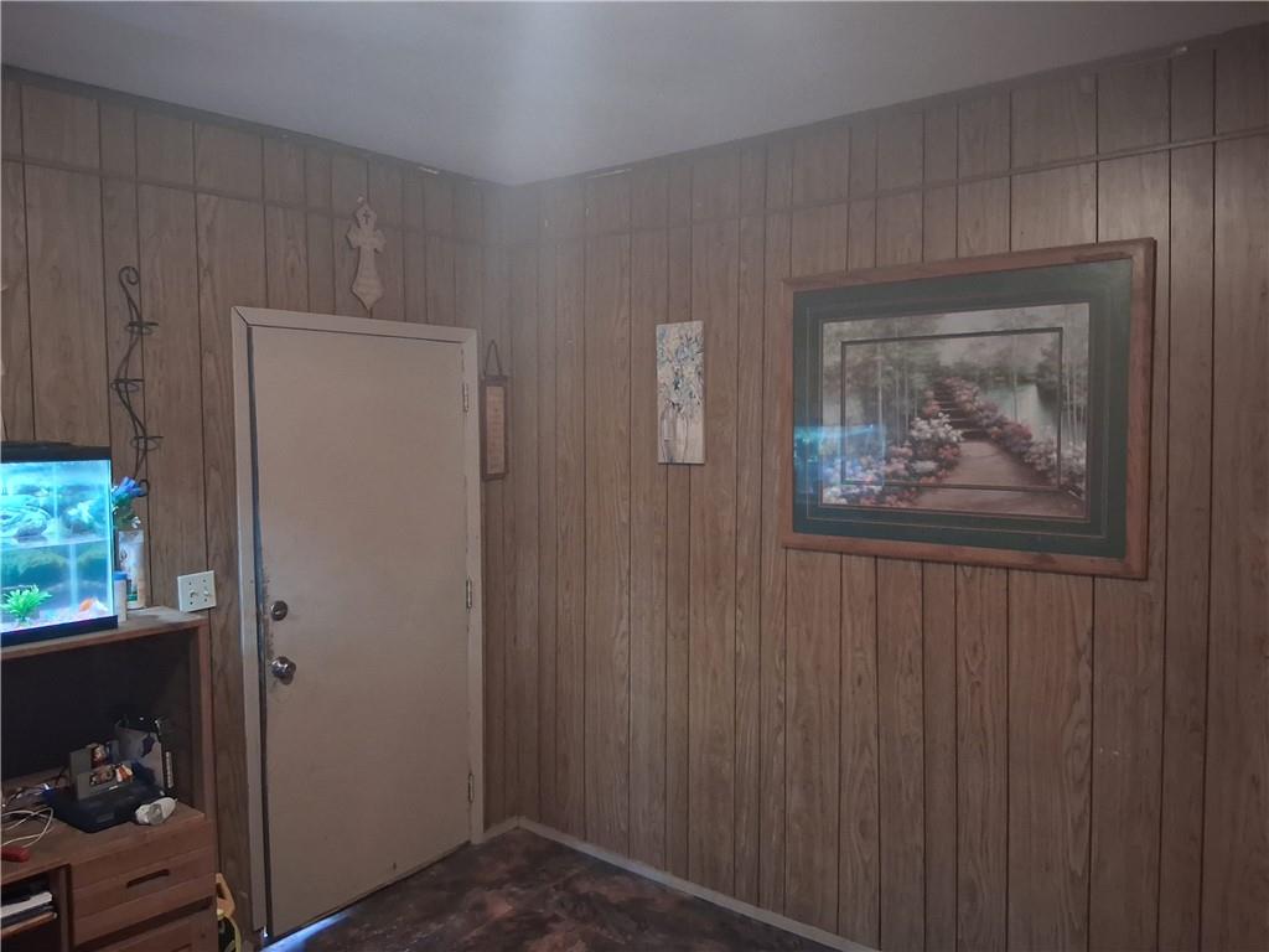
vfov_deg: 53.1
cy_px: 476
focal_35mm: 26
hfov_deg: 67.3
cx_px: 634
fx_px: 953
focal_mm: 3.98
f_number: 1.8
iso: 1000
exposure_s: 1/17
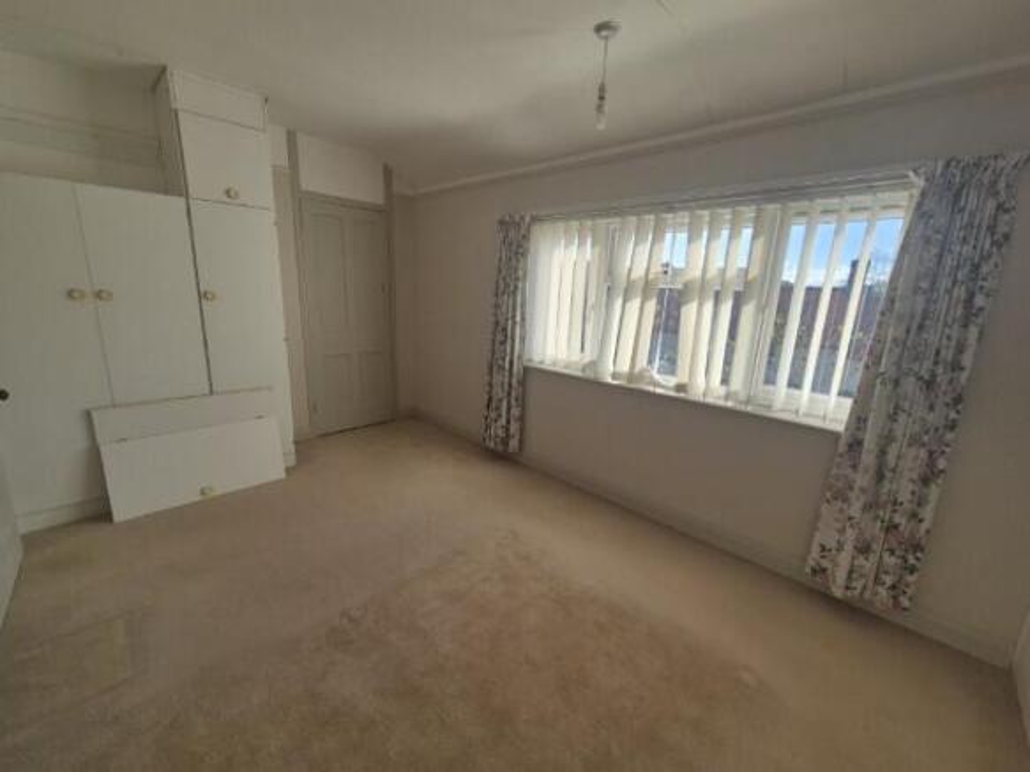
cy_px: 386
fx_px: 387
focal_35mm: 13
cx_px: 515
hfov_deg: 106.2
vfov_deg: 89.9
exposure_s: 1/436
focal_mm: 2.2
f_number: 2.2
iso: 50
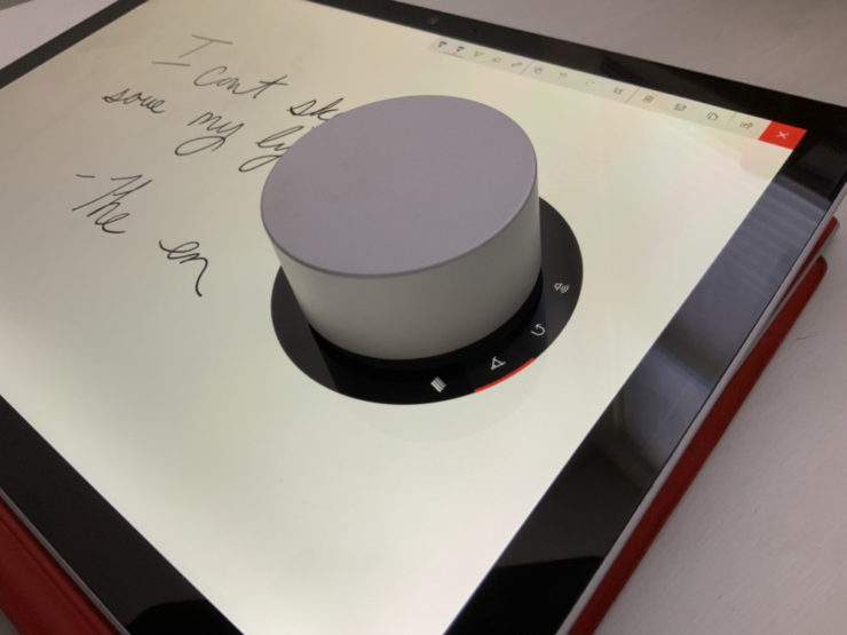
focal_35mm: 29
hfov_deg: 61.7
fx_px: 710
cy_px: 318
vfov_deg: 48.2
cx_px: 424
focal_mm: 3
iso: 125
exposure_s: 1/60
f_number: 1.8
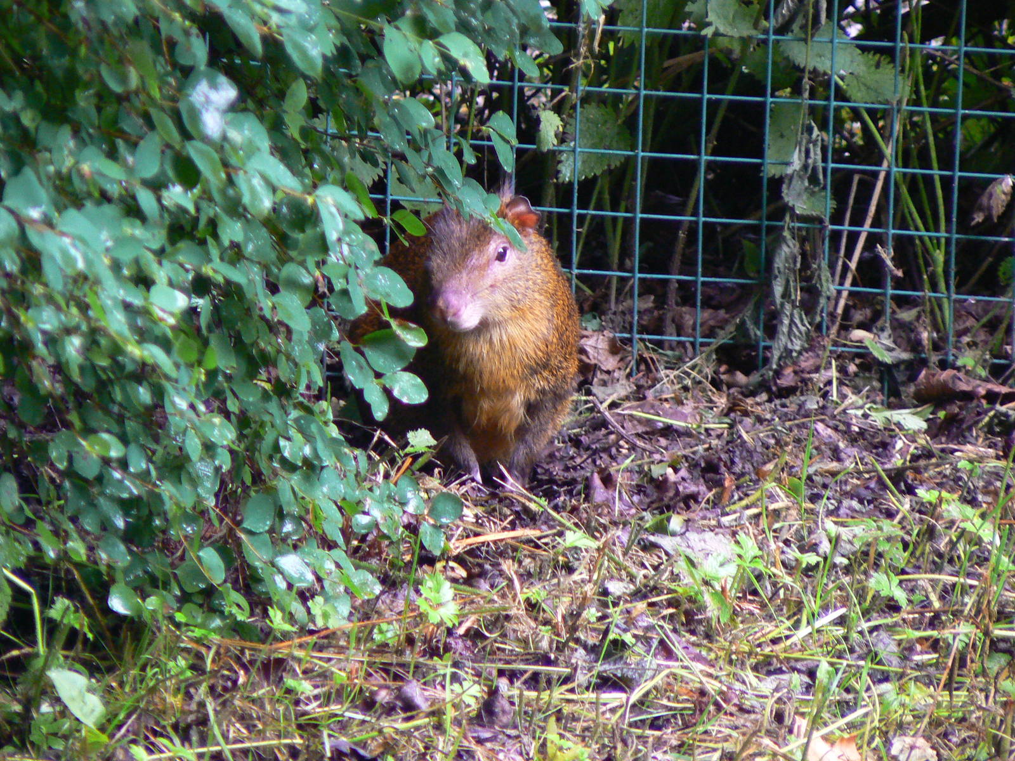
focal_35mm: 432
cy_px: 380
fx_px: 12667
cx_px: 508
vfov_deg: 3.4
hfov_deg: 4.6
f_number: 3.3
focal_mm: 72
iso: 200
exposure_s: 1/30
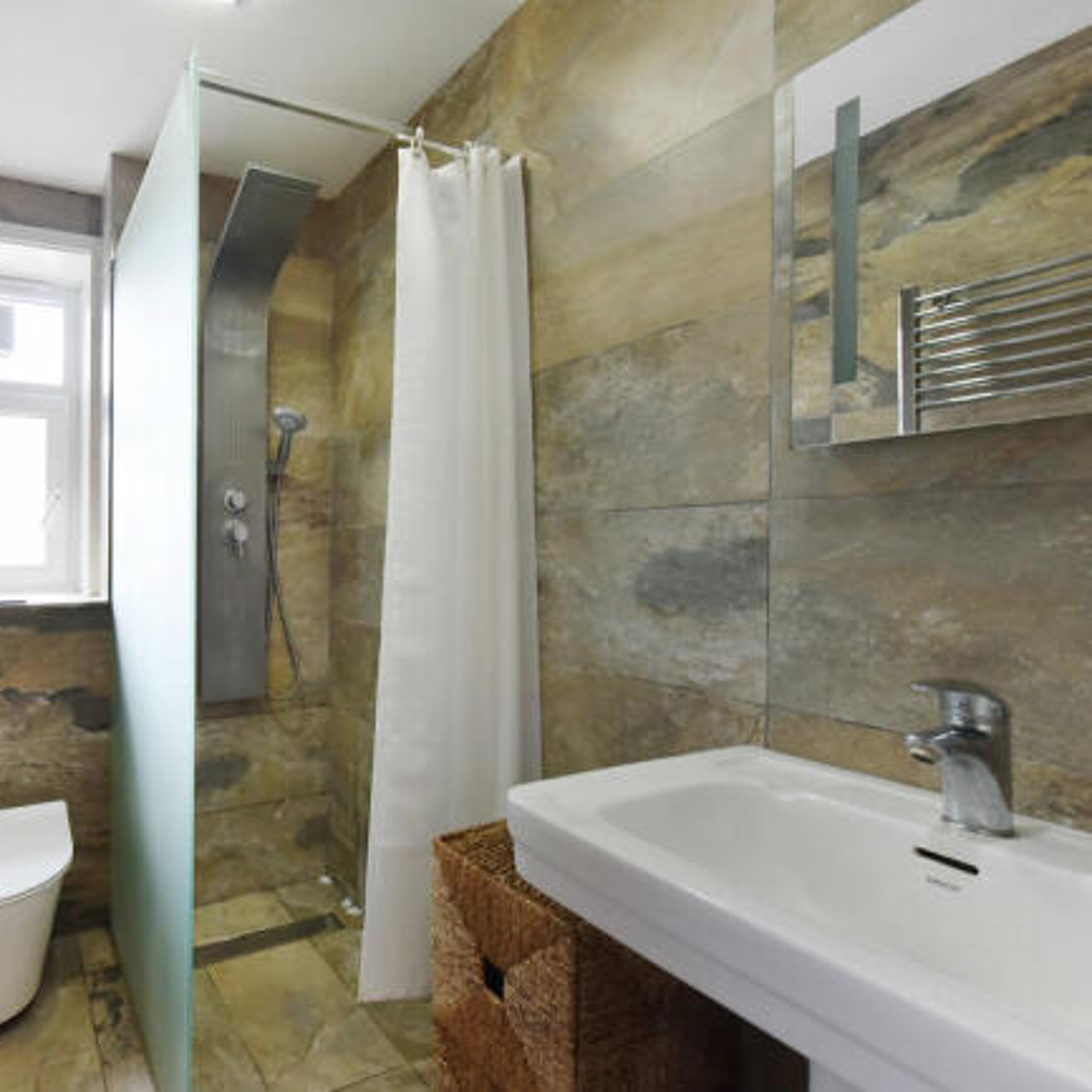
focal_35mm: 18
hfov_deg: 75.3
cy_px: 546
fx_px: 642
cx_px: 282
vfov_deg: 80.7
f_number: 8
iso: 500
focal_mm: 14
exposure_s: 1/15
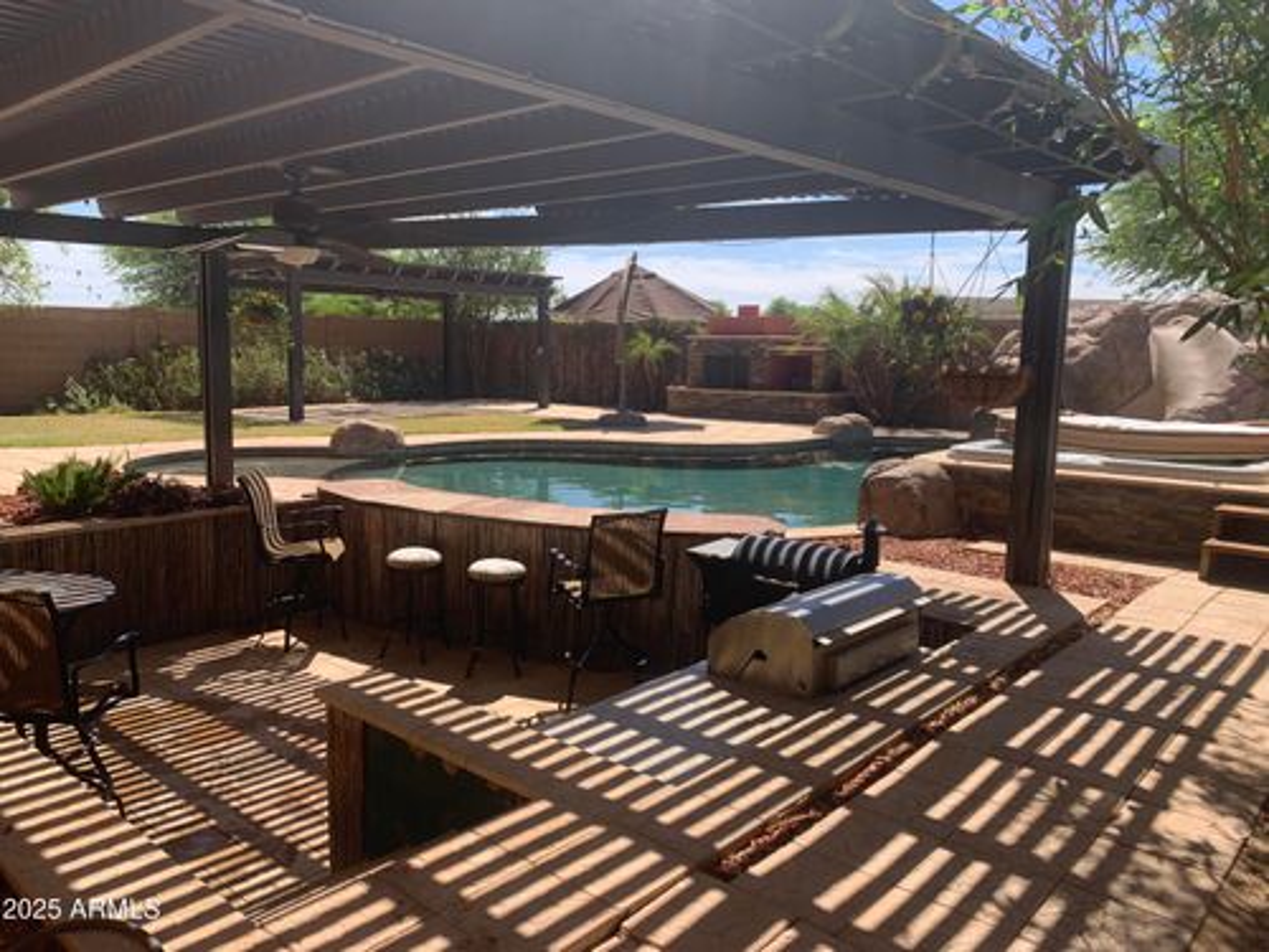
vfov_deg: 53.1
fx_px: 953
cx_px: 634
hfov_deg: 67.3
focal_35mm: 26
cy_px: 476
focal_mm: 4.25
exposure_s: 1/1490
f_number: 1.8
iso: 25
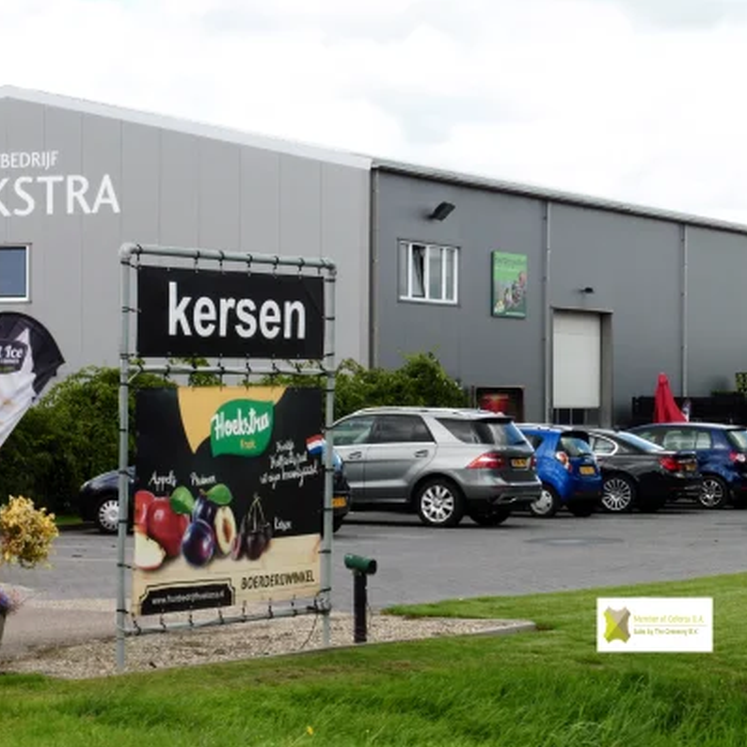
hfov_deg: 14.4
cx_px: 325
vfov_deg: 14.4
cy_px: 374
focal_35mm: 121
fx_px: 2954
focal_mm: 18.2
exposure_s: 1/160
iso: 100
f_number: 6.3
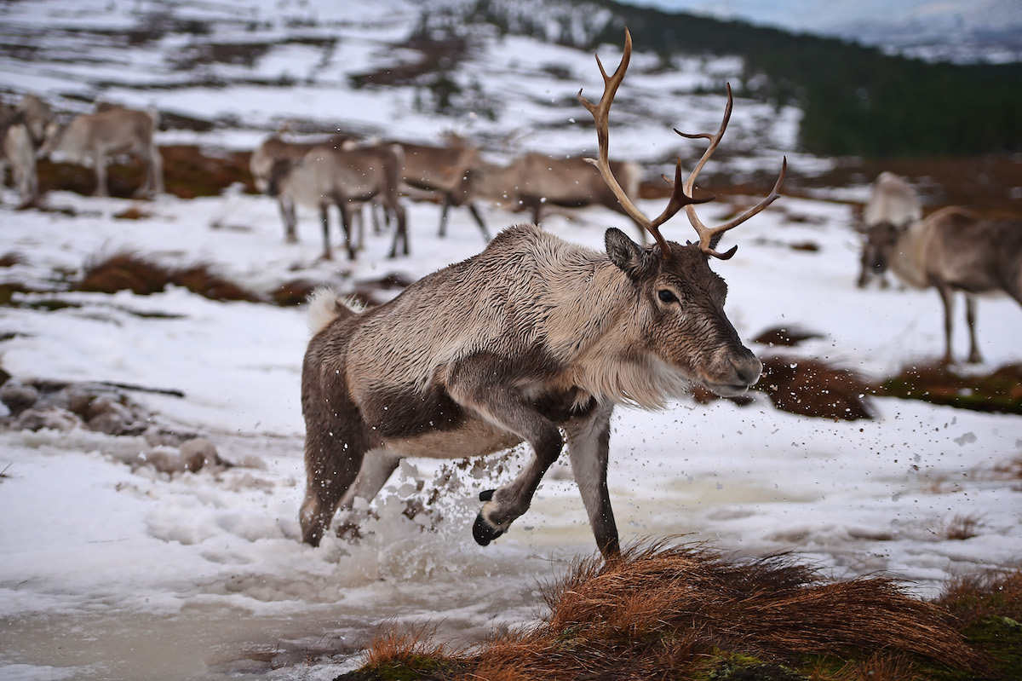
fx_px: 2412
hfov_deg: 23.9
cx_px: 511
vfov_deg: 16.1
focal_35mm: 85
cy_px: 340
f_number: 3.2
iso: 110
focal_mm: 85
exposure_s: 1/1000
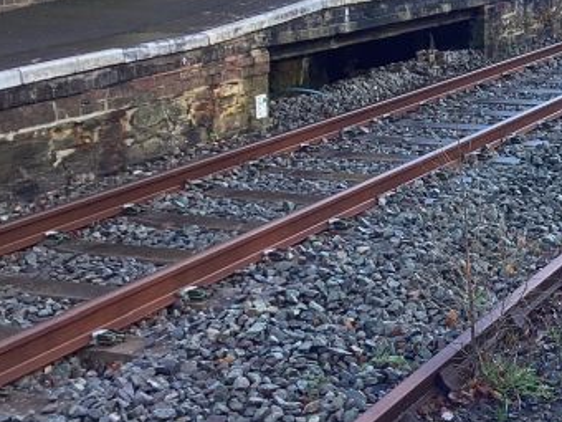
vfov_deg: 19.9
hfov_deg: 24.7
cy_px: 65
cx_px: 630
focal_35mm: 73
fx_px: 1185
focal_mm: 3.3
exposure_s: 1/117
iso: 25
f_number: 2.4
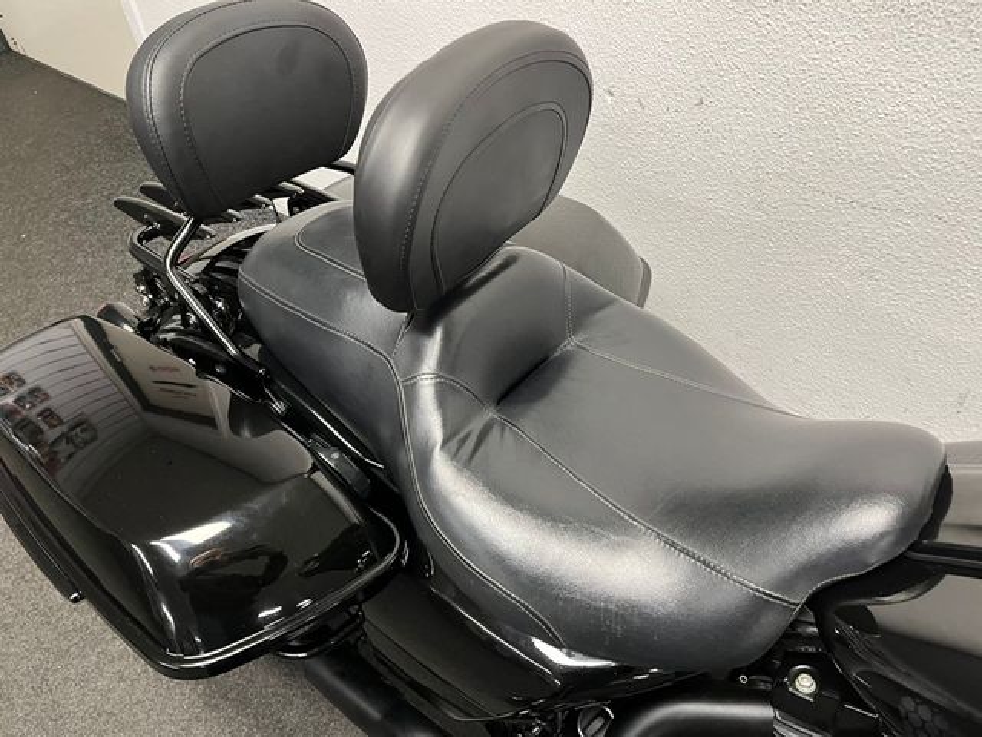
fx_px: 738
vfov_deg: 53.1
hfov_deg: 67.3
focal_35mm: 26
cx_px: 491
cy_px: 368
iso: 200
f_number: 1.6
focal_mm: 5.1
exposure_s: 1/50
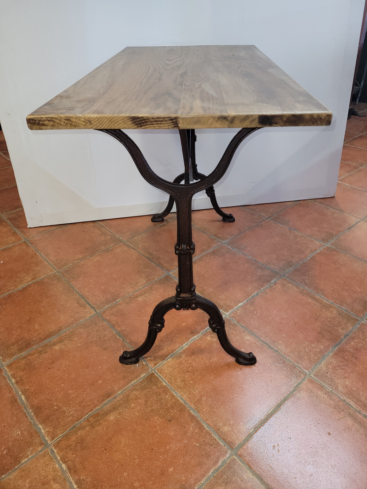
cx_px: 184
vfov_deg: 67.3
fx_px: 368
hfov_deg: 53.1
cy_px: 244
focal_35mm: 26
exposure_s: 1/25
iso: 125
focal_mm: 5.4
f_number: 1.8
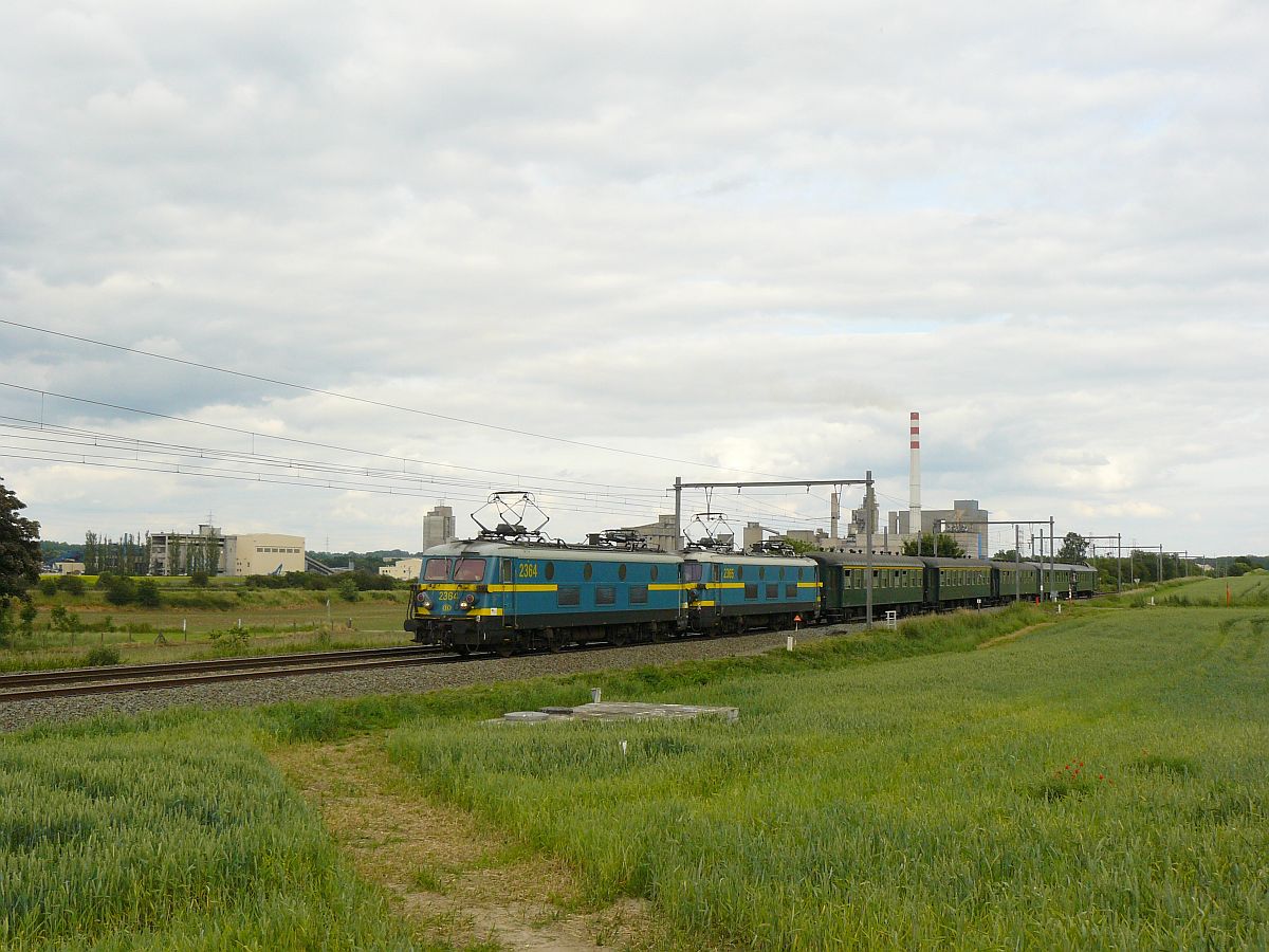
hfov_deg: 45.8
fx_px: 1503
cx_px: 634
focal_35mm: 41
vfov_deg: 35.1
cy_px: 476
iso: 100
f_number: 5.6
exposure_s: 1/250
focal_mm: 6.8
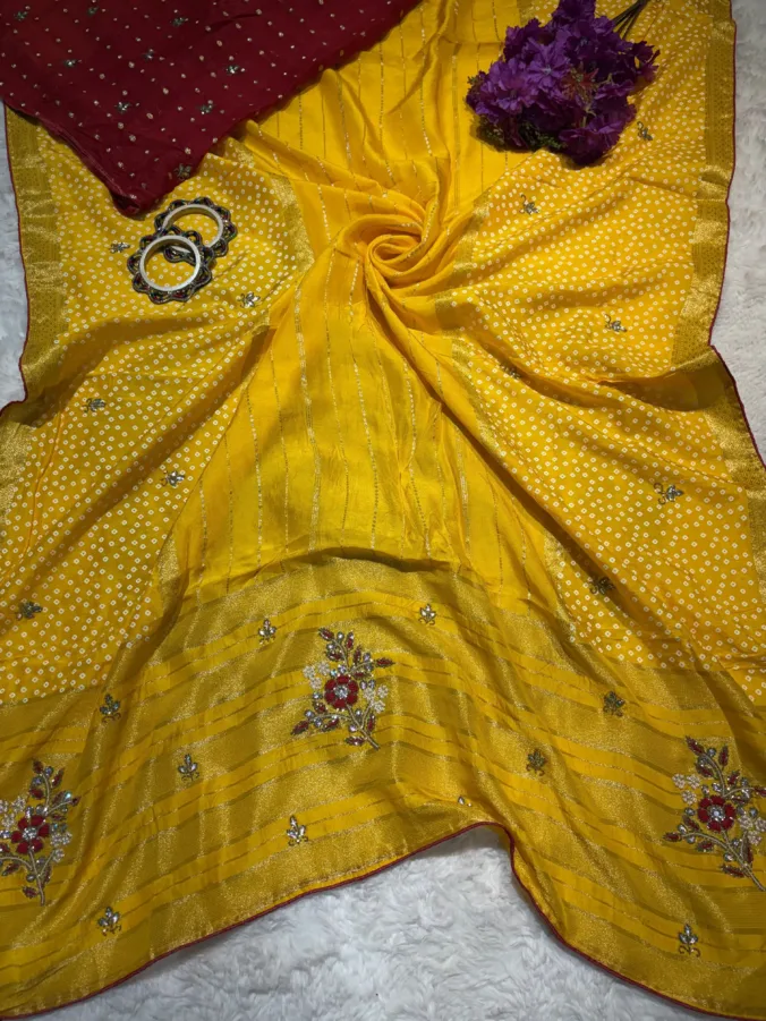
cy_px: 510
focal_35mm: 26
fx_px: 767
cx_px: 383
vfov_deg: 67.3
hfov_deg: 53.1
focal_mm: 5.96
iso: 40
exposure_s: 1/186
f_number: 1.6
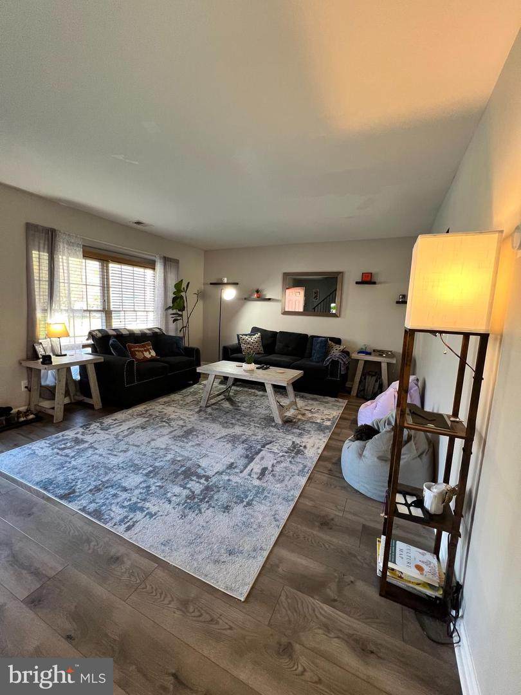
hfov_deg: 89.9
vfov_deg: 106.2
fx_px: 261
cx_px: 260
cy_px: 348
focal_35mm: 13
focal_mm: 1.57
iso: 250
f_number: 1.8
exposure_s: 1/60
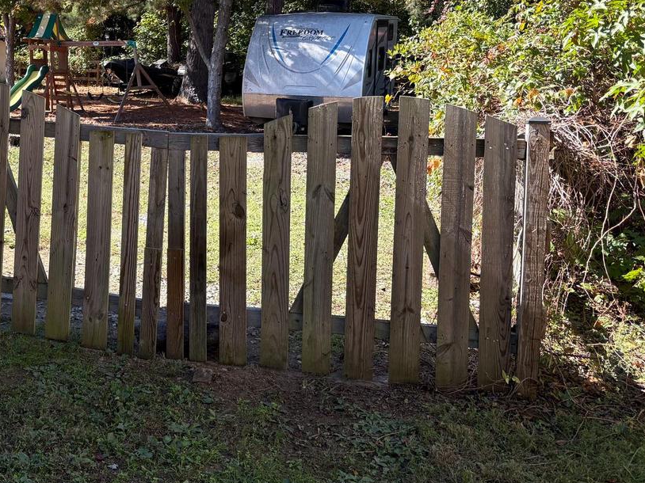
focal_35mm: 46
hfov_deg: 39.1
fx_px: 857
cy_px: 121
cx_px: 99
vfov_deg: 31.0
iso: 50
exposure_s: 1/782
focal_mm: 5.96
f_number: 1.6
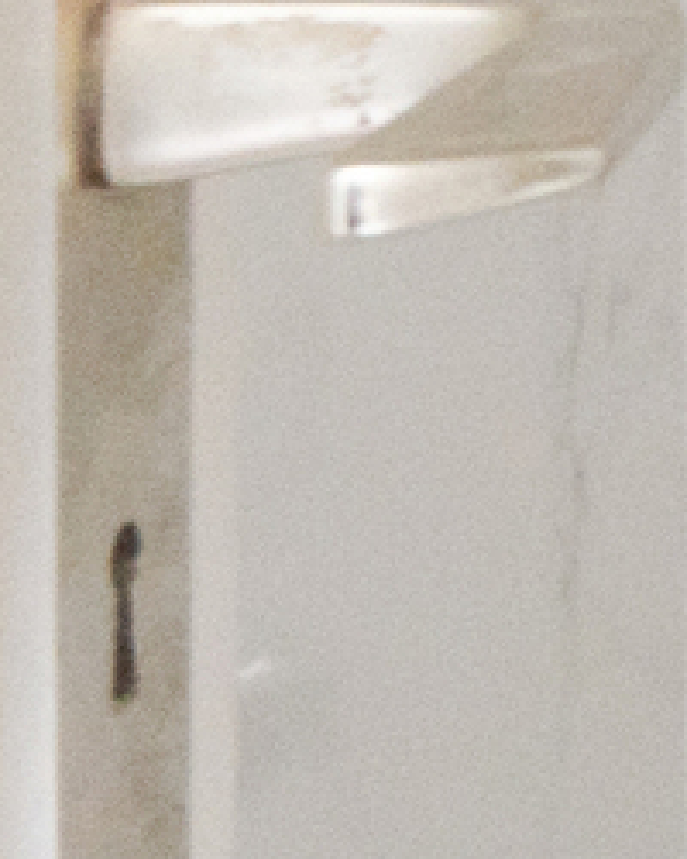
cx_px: 3844
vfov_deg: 11.7
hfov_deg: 5.6
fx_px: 3889
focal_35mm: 153
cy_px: -680
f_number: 11
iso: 1600
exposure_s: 5
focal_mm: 17
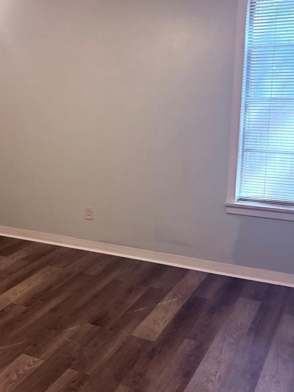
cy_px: 189
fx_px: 499
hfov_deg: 31.8
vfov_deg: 42.9
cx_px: 49
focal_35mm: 44
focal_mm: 6.76
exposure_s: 1/60
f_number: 1.78
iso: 800
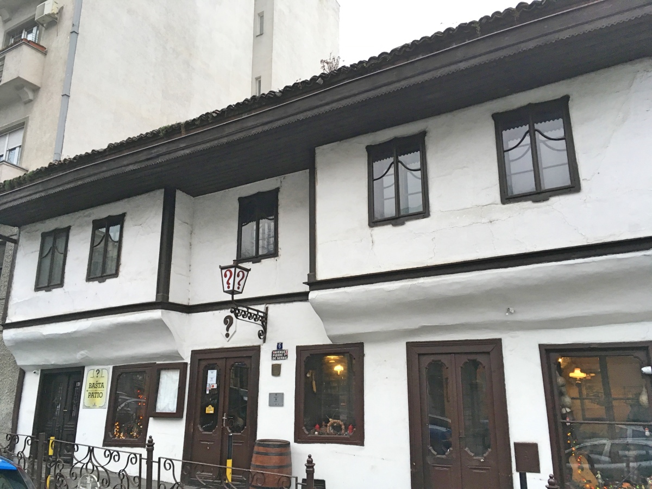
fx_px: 546
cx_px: 326
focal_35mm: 29
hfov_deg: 61.7
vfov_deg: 48.2
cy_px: 244
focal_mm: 4.15
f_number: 2.2
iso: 50
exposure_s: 1/33
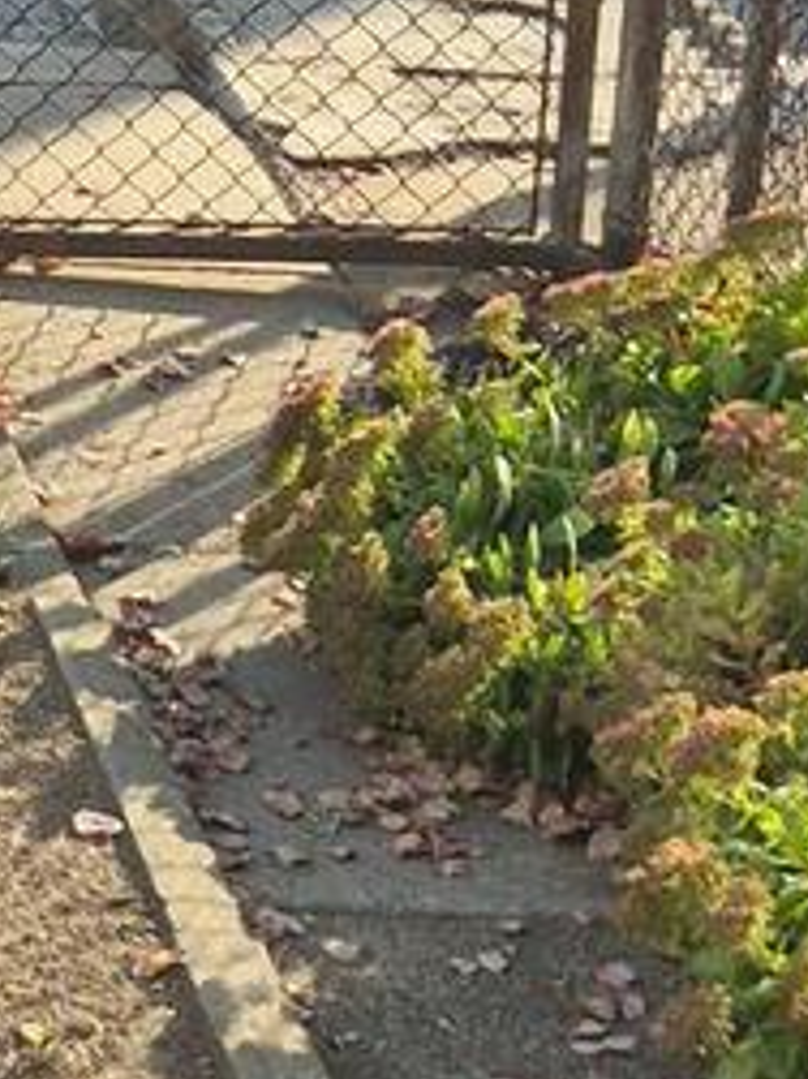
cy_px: -189
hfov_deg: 9.6
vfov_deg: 13.6
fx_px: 4392
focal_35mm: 141
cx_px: -920
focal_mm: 5.4
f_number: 1.8
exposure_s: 1/1172
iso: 25
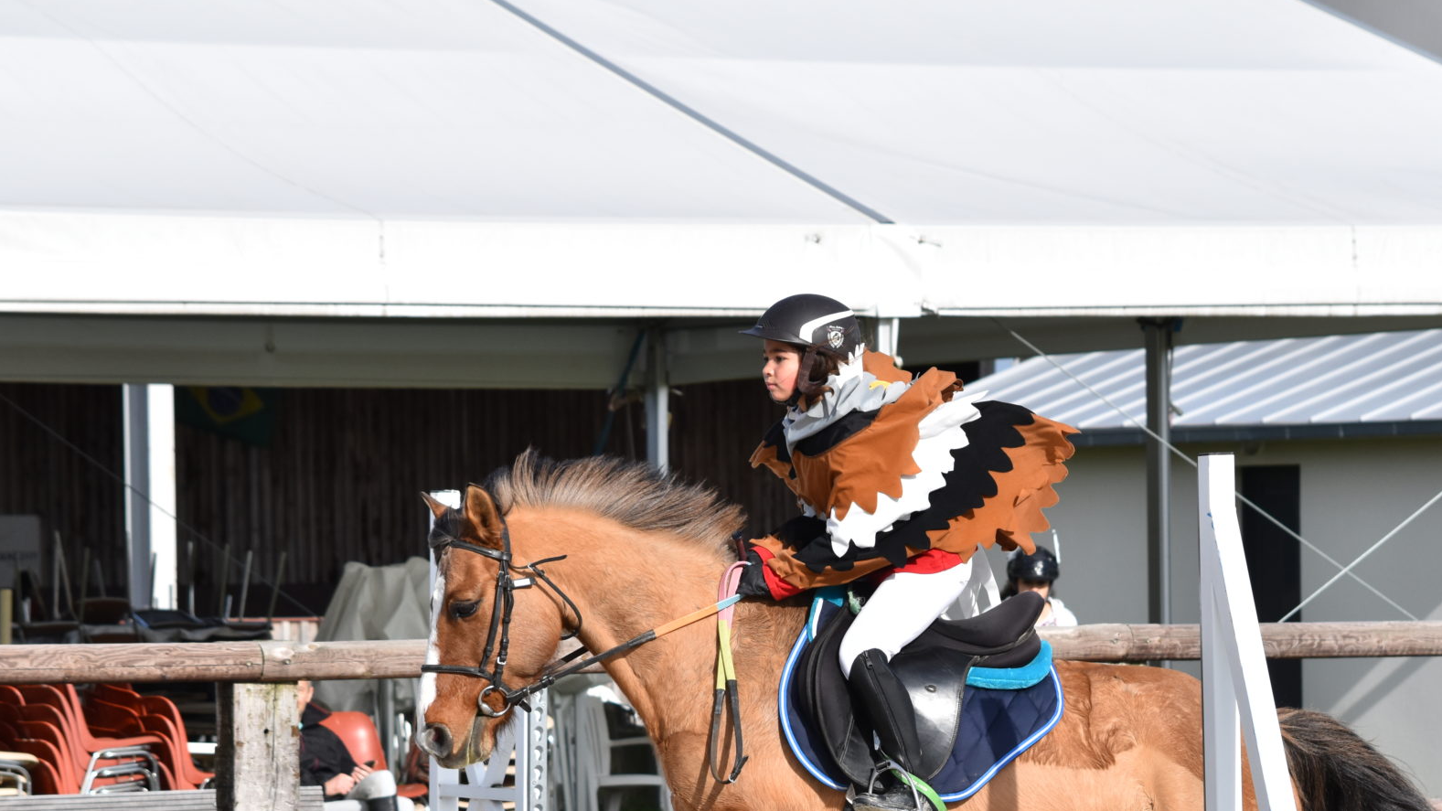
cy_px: 621
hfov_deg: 10.8
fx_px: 7647
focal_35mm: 200
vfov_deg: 6.1
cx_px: 802
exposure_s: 1/2000
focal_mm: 98
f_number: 8
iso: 400
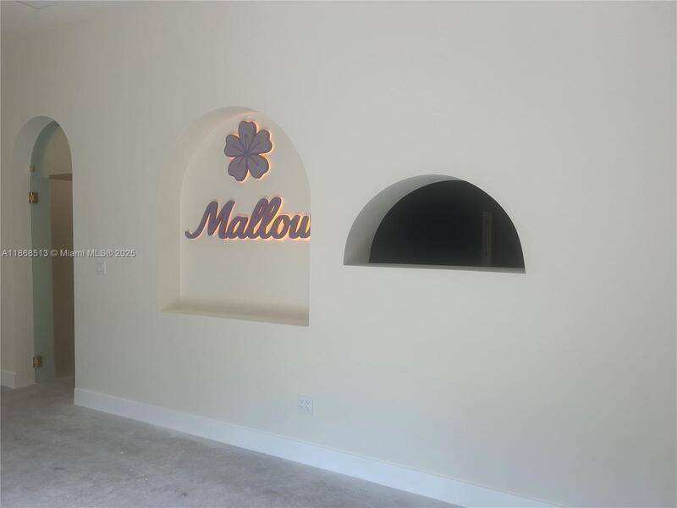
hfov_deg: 67.3
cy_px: 254
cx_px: 338
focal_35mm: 26
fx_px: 508
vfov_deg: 53.1
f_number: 1.5
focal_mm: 5.7
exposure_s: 1/625
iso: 50
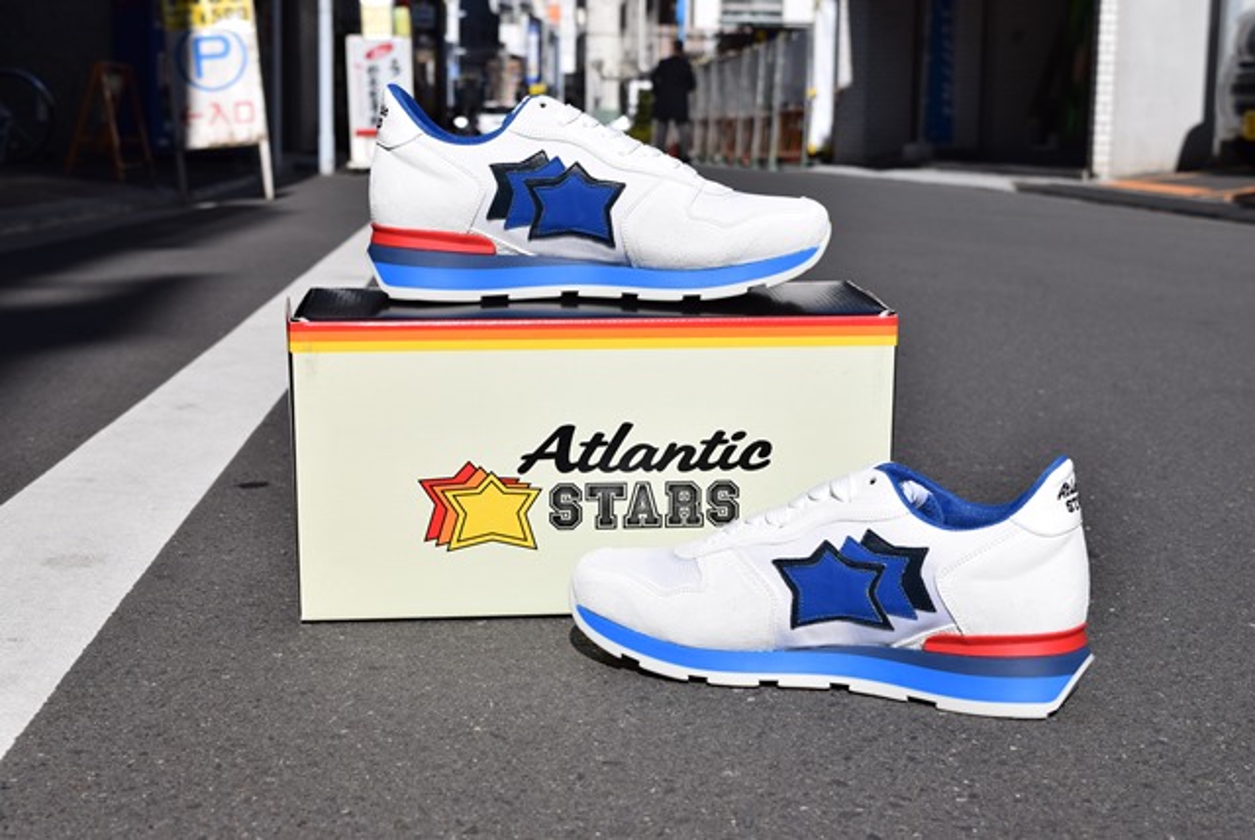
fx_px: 1884
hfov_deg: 36.8
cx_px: 628
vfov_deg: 25.1
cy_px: 420
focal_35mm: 54
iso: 200
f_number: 8
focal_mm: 36
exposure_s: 1/800
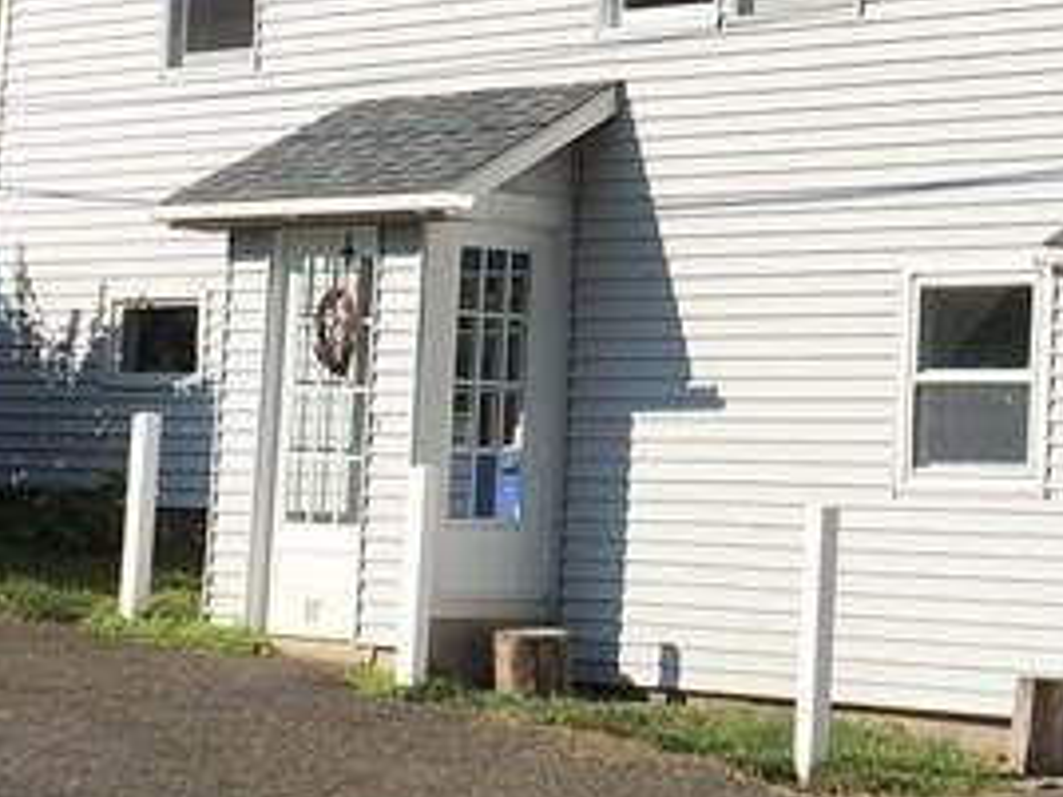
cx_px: 980
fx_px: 3409
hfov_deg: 17.4
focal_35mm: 111
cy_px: -40
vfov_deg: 13.1
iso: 25
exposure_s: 1/2404
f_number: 2.2
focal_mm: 4.15
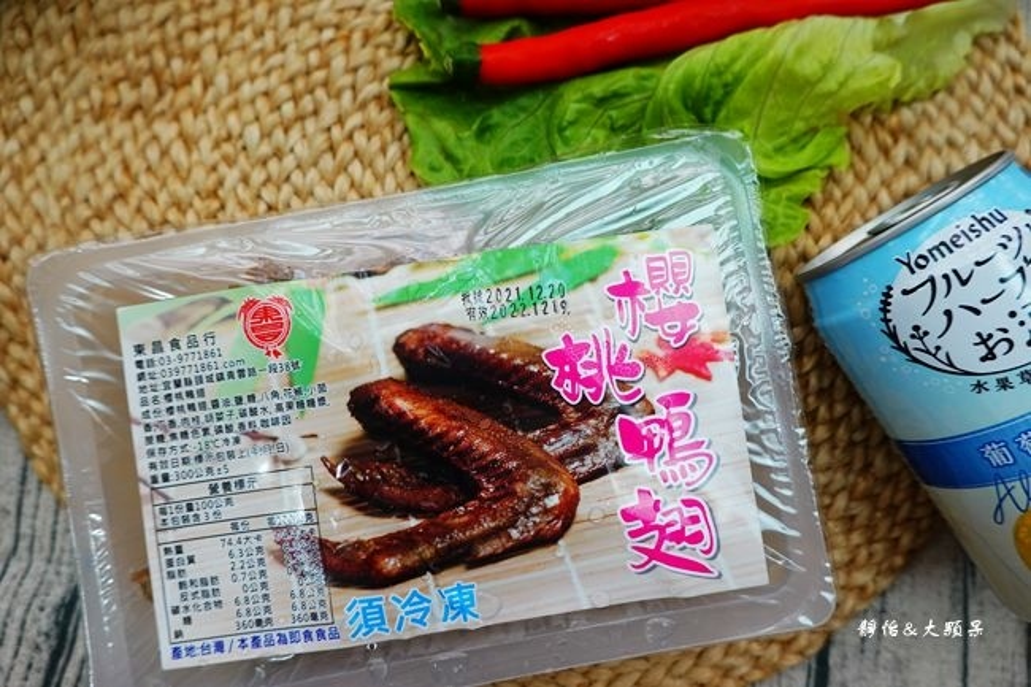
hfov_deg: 73.8
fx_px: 687
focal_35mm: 24
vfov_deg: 53.1
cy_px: 344
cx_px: 516
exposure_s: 1/30
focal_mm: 9
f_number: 2.8
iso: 125
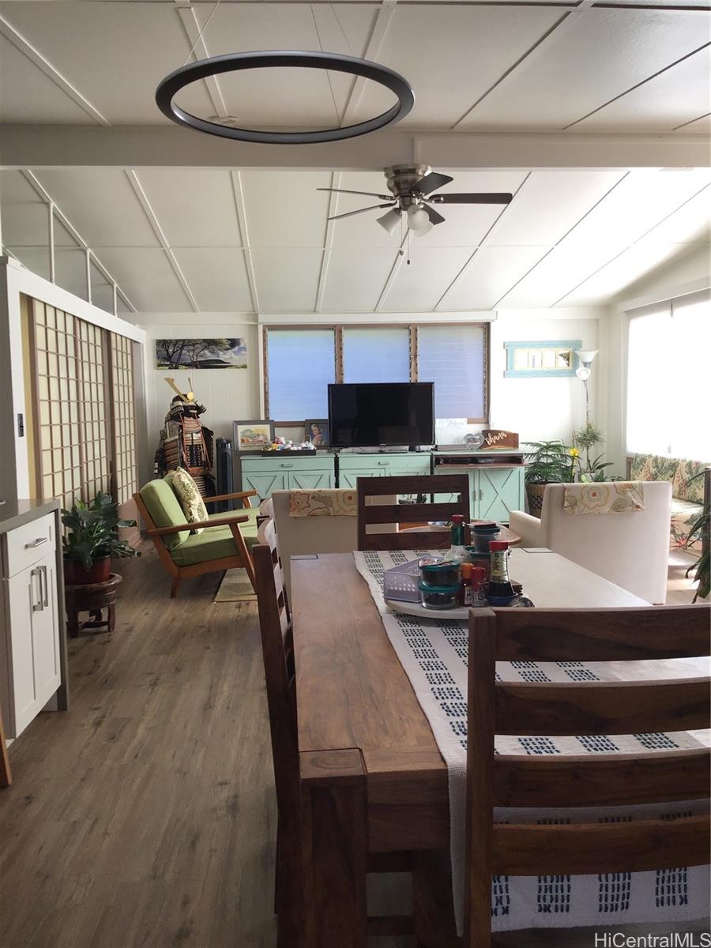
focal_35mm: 31
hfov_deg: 45.4
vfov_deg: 58.4
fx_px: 849
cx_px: 356
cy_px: 474
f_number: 2.4
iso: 25
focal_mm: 3.3
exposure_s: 1/60
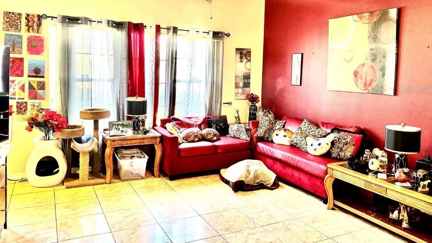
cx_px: 208
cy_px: 89
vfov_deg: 41.2
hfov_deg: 67.9
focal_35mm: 28
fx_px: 321
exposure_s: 1/60
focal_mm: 6.76
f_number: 1.78
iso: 250
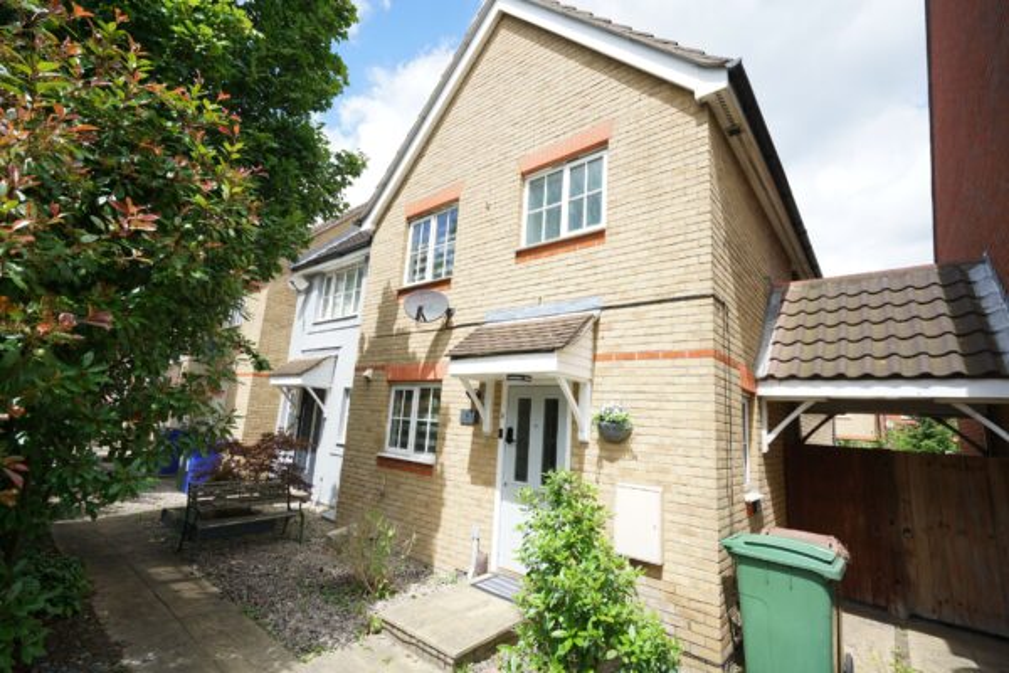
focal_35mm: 16
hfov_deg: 96.7
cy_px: 336
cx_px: 504
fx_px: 448
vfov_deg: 73.7
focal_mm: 16
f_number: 4
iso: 400
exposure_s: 1/2000
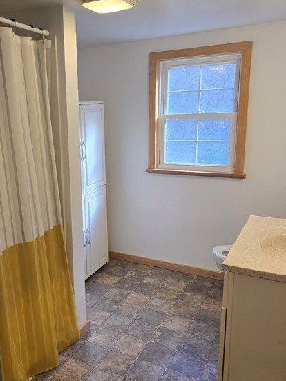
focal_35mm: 32
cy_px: 197
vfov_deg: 56.8
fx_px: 353
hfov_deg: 43.5
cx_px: 93
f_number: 1.7
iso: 125
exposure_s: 1/120
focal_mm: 6.3
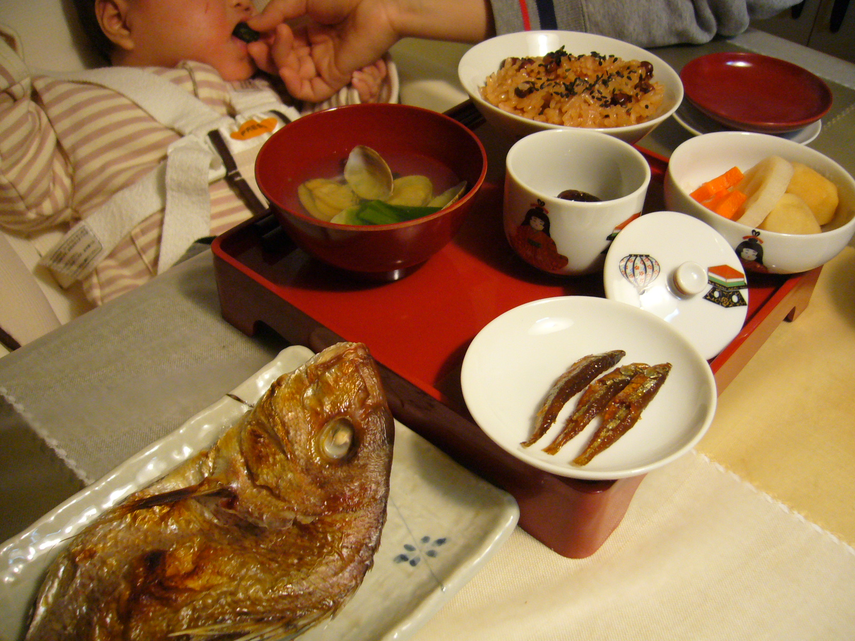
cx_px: 428
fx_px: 864
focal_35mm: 35
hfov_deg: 52.6
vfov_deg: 40.7
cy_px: 320
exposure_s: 1/13
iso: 200
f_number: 2.8
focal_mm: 5.8
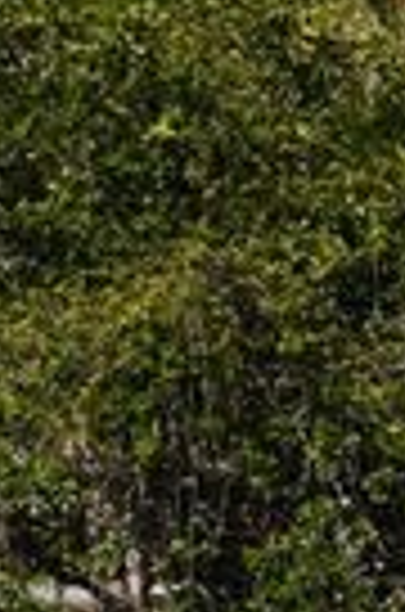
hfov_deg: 3.9
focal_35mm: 340
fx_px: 5767
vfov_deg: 6.1
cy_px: 612
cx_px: 1395
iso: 100
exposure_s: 1/320
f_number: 9
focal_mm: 36
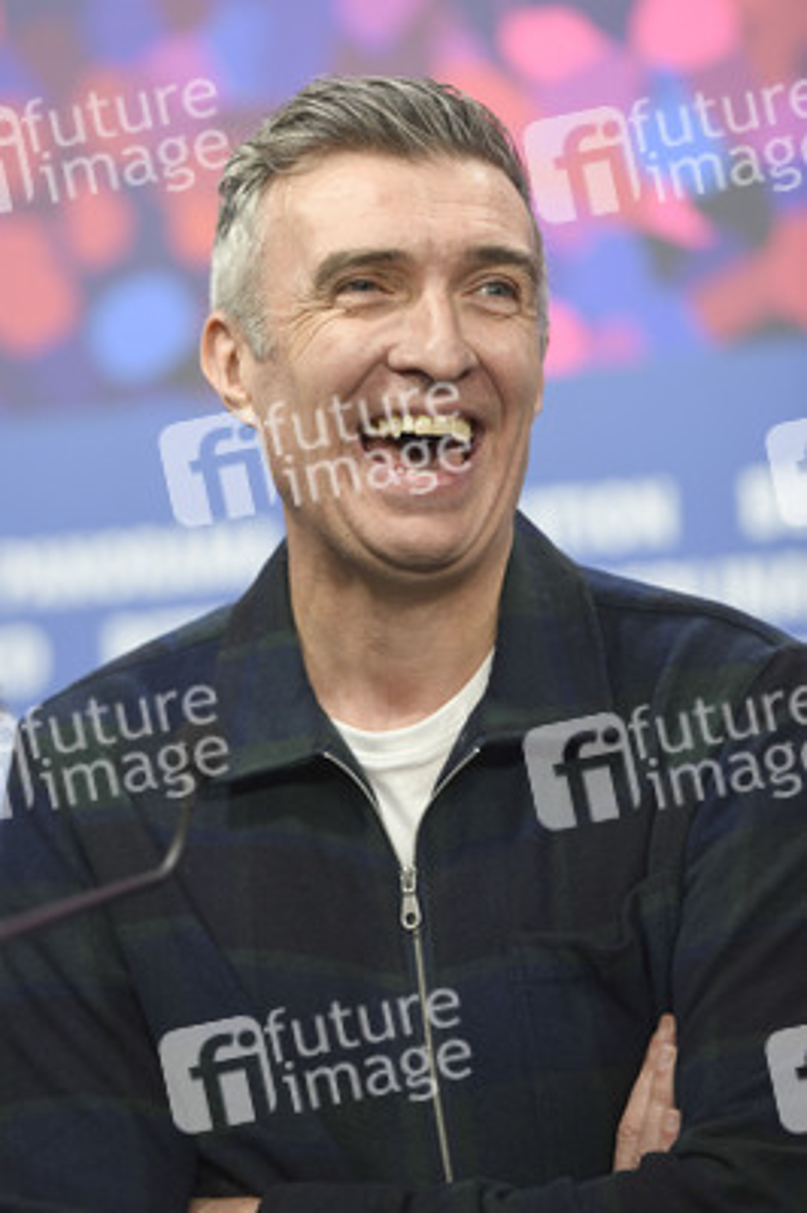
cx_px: 404
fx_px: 6063
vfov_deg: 11.4
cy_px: 606
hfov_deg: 7.6
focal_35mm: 180
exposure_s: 1/320
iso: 1250
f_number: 3.5
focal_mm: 180
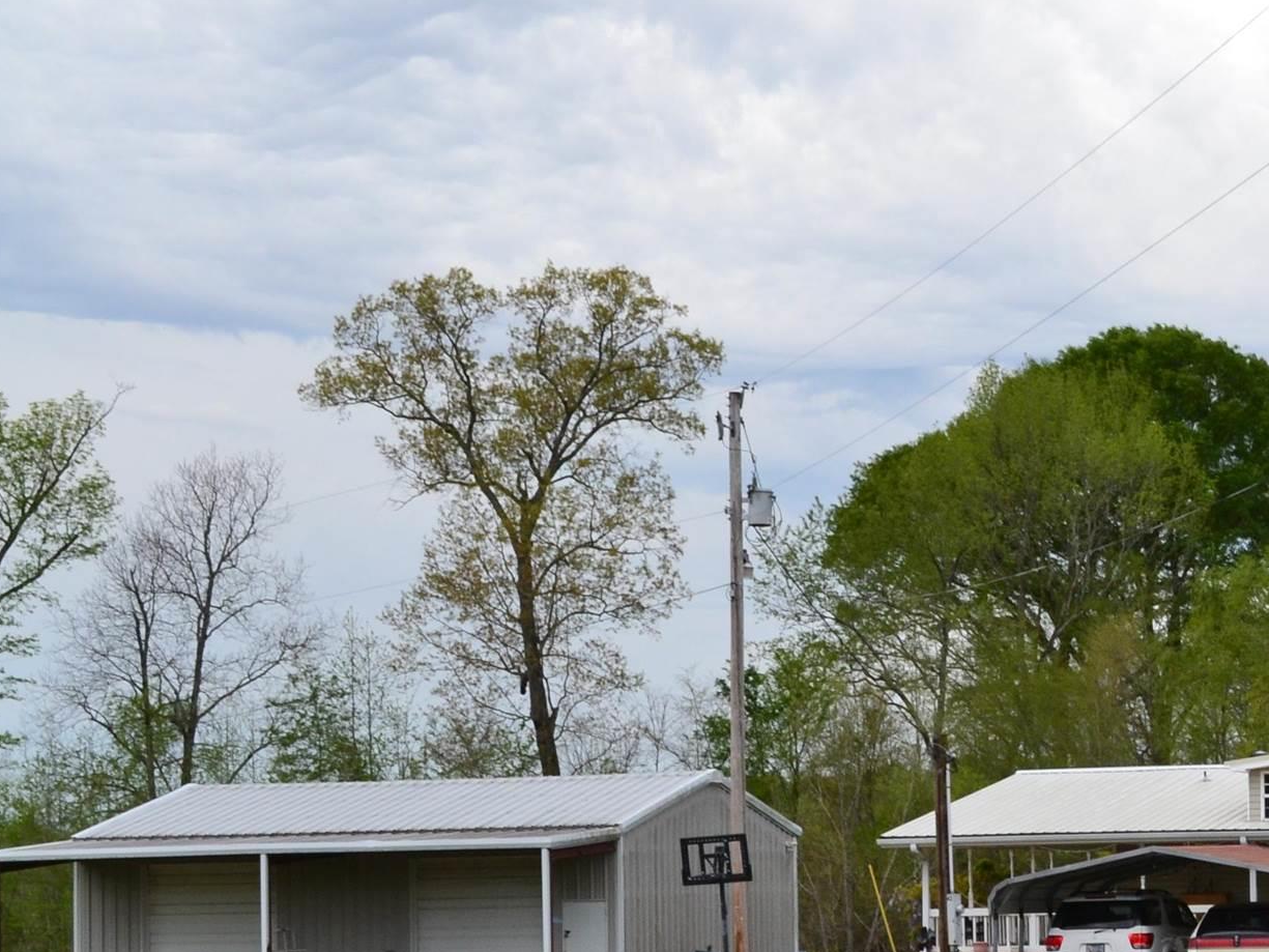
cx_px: 1484
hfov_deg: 19.7
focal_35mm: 94
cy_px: 725
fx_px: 3446
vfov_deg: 15.6
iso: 400
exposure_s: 1/160
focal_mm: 26
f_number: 9
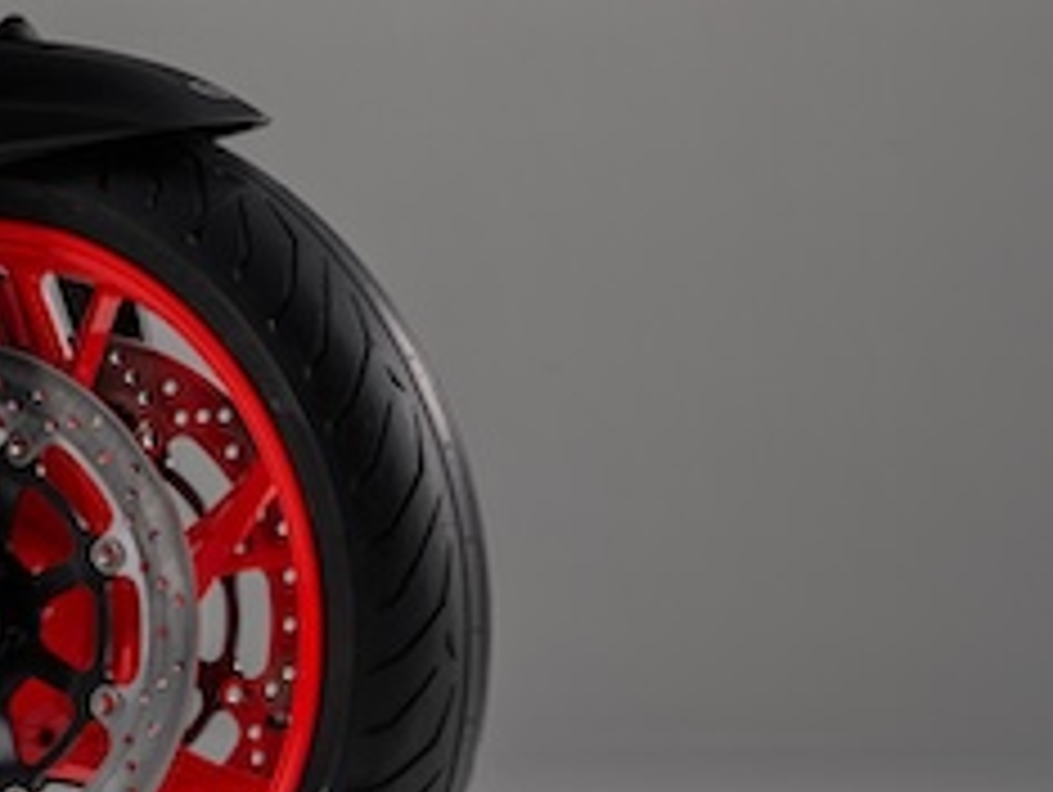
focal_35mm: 554
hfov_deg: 3.5
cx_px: -994
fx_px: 16870
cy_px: -124
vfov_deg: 2.7
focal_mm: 135
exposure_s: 1/6
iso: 64
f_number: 7.1
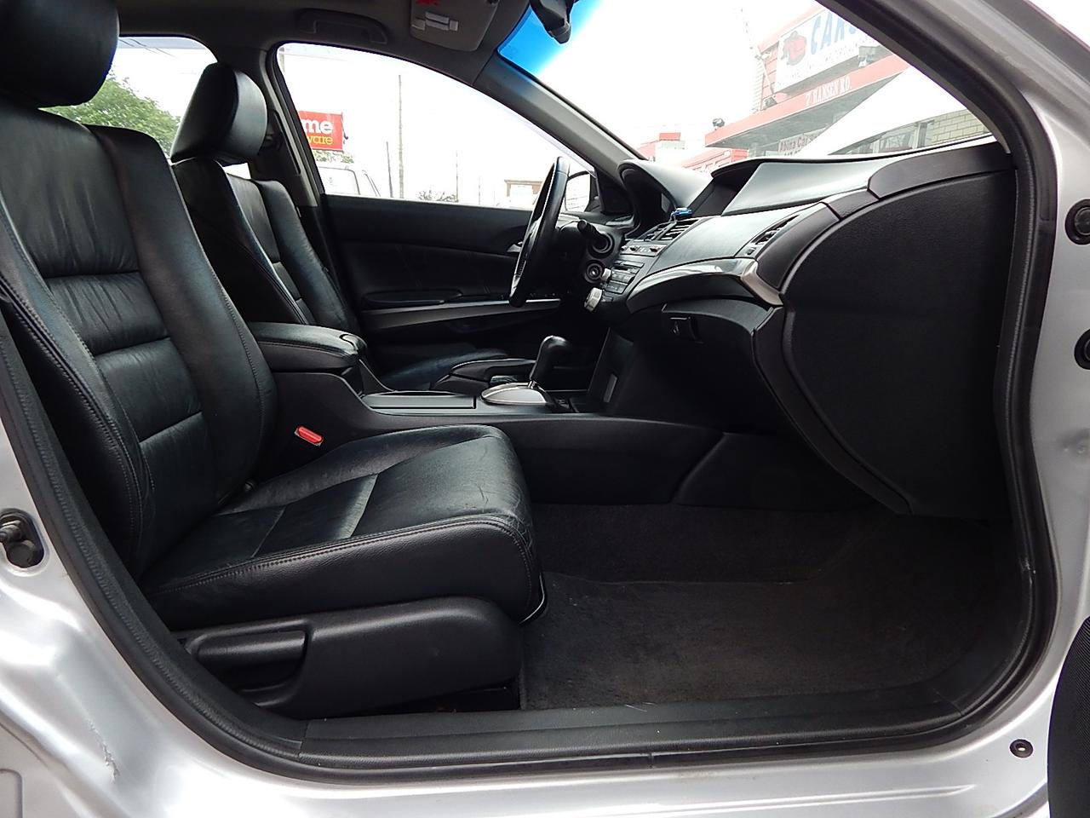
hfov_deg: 73.9
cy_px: 409
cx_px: 545
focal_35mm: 23
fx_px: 724
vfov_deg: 58.9
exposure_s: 1/40
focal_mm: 4
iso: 125
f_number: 3
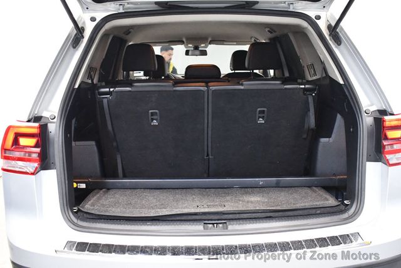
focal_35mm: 36
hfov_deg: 53.1
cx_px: 200
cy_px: 134
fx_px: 401
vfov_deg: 36.9
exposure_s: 1/60
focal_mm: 18
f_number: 3.5
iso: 5000
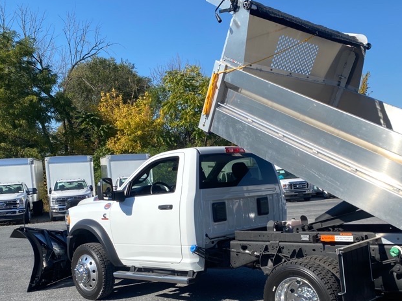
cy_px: 208
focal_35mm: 43
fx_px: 499
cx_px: 243
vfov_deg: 33.2
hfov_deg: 43.6
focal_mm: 4.25
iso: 32
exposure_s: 1/965
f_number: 1.8
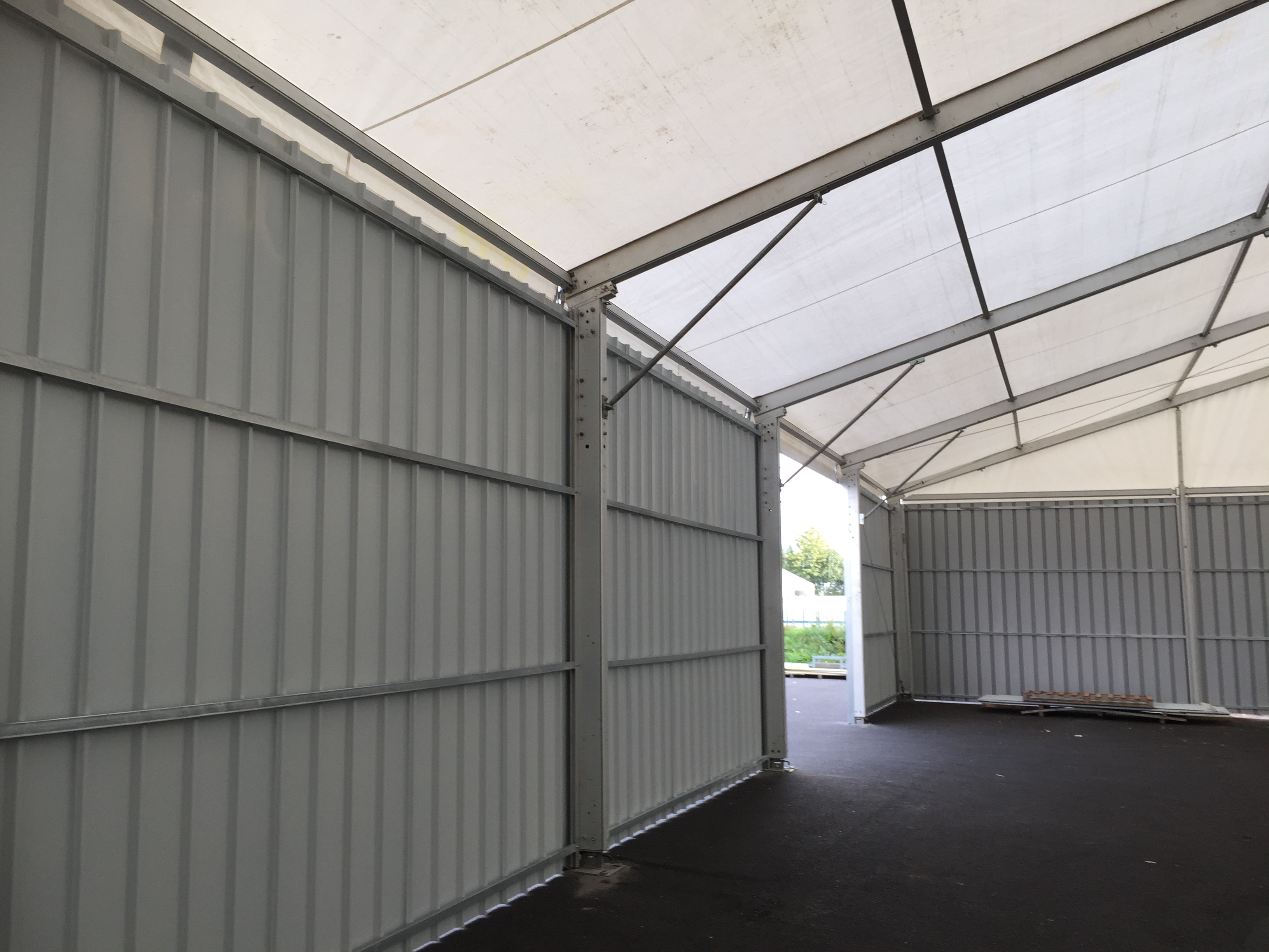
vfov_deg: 48.2
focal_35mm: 29
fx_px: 1063
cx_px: 634
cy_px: 476
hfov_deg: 61.7
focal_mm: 4.15
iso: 32
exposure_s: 1/162
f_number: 2.2
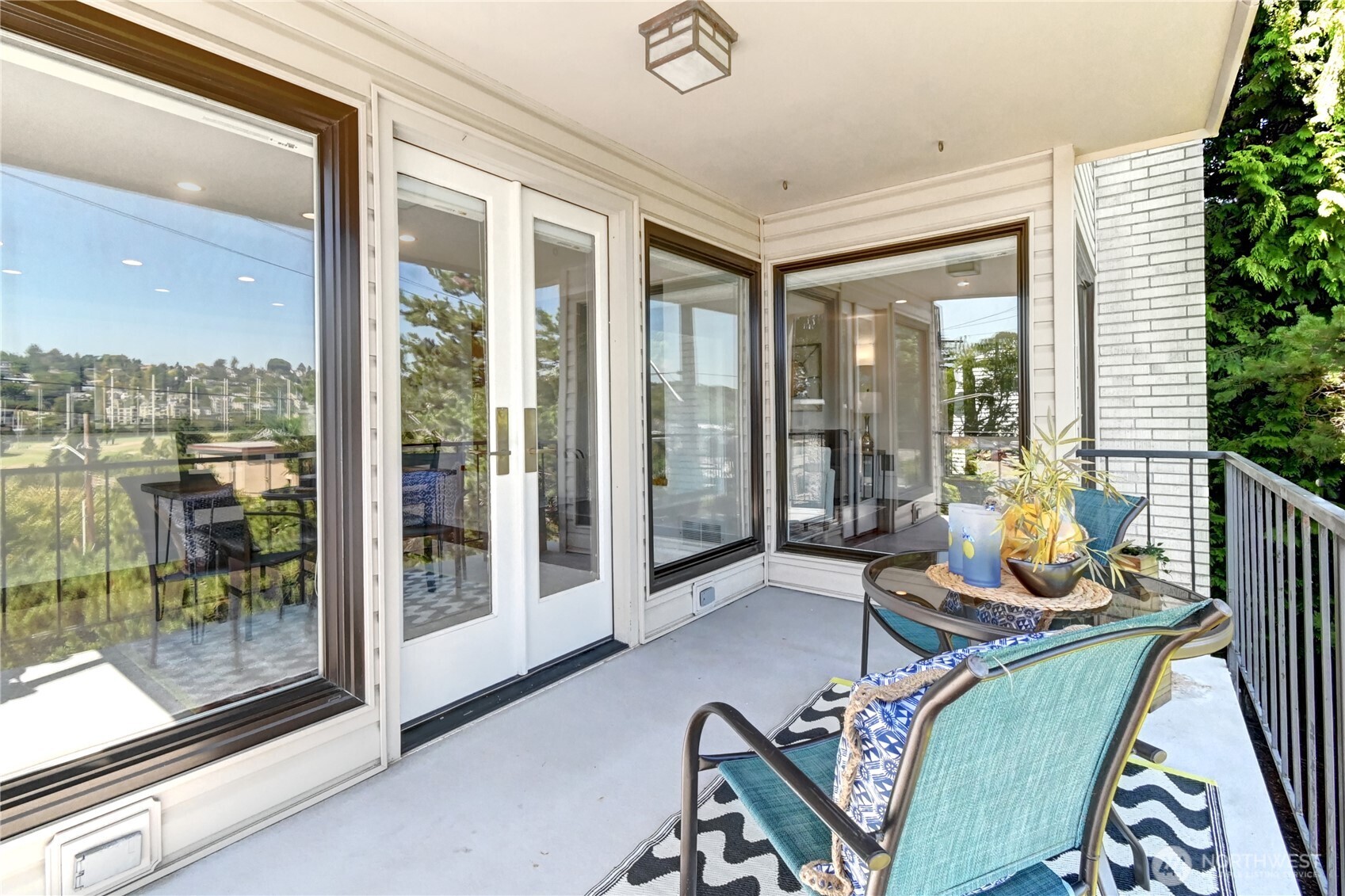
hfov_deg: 100.4
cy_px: 448
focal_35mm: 15
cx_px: 672
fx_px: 560
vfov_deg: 77.3
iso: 3200
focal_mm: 10
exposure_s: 1/60
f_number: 11
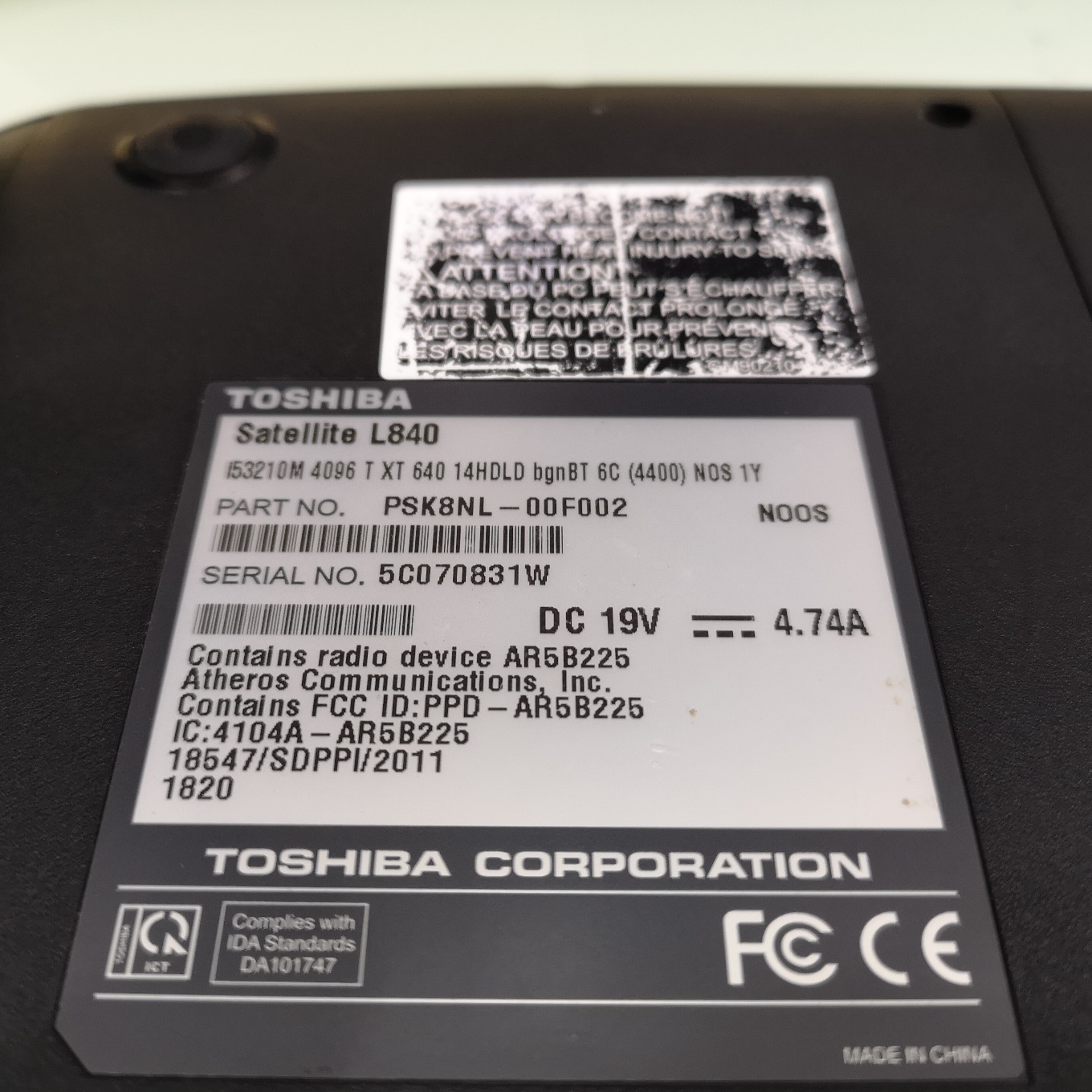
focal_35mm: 32
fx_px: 1142
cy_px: 548
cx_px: 528
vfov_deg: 51.1
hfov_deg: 51.1
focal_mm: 3.95
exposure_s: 1/33.3
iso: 160
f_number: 1.8
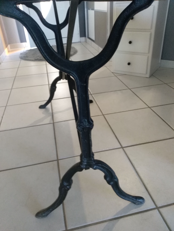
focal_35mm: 26
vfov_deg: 67.3
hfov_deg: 53.1
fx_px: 174
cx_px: 87
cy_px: 116
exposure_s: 1/33.3
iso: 761
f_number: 2
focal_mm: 3.54
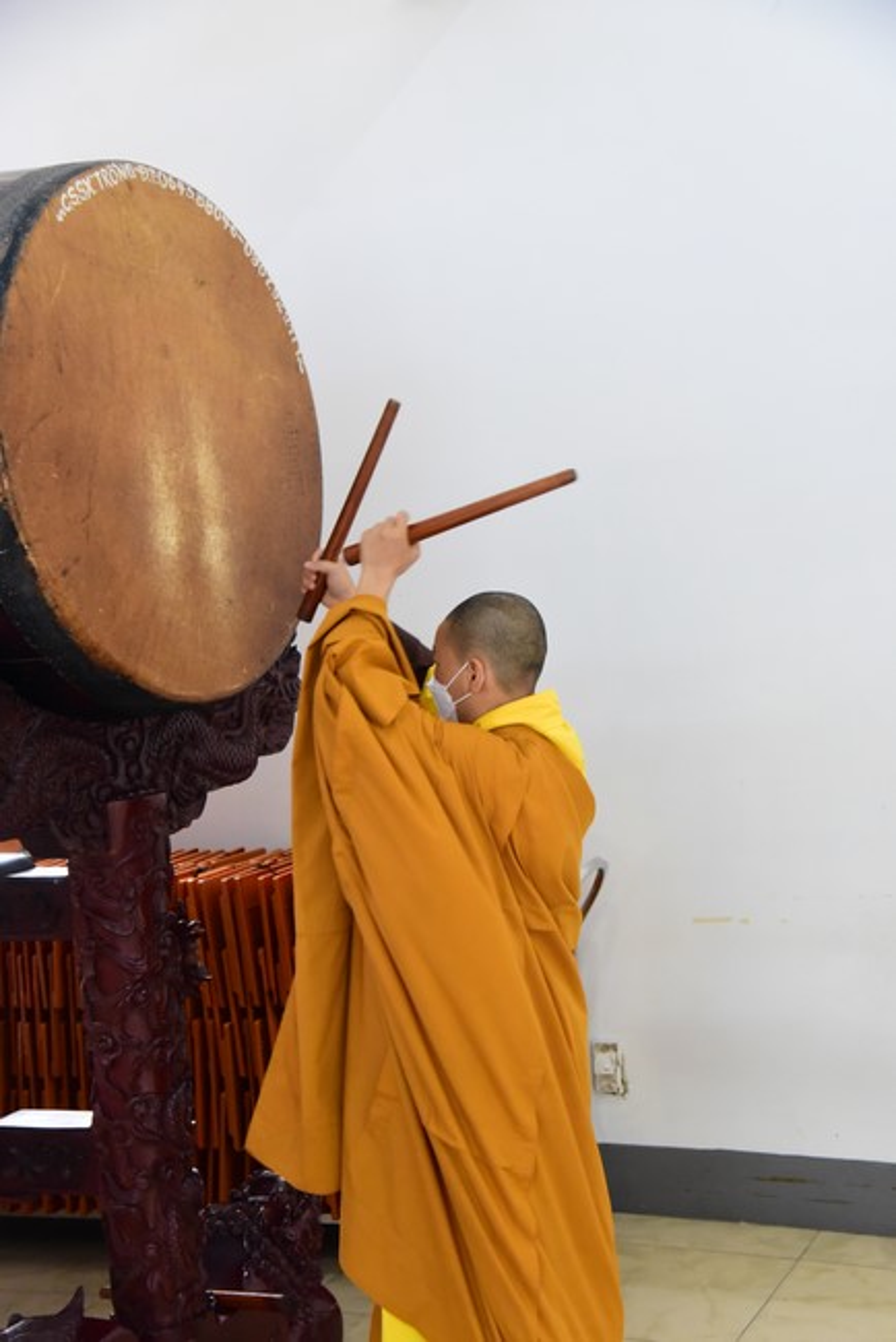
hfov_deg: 26.0
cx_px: 448
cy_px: 671
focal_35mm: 52
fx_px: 1939
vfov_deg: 38.2
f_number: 5.6
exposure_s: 1/125
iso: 8000
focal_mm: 52
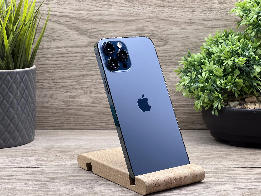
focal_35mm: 77
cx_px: 130
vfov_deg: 19.1
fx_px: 581
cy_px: 98
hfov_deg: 25.3
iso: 80
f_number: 2.8
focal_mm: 9
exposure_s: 1/100
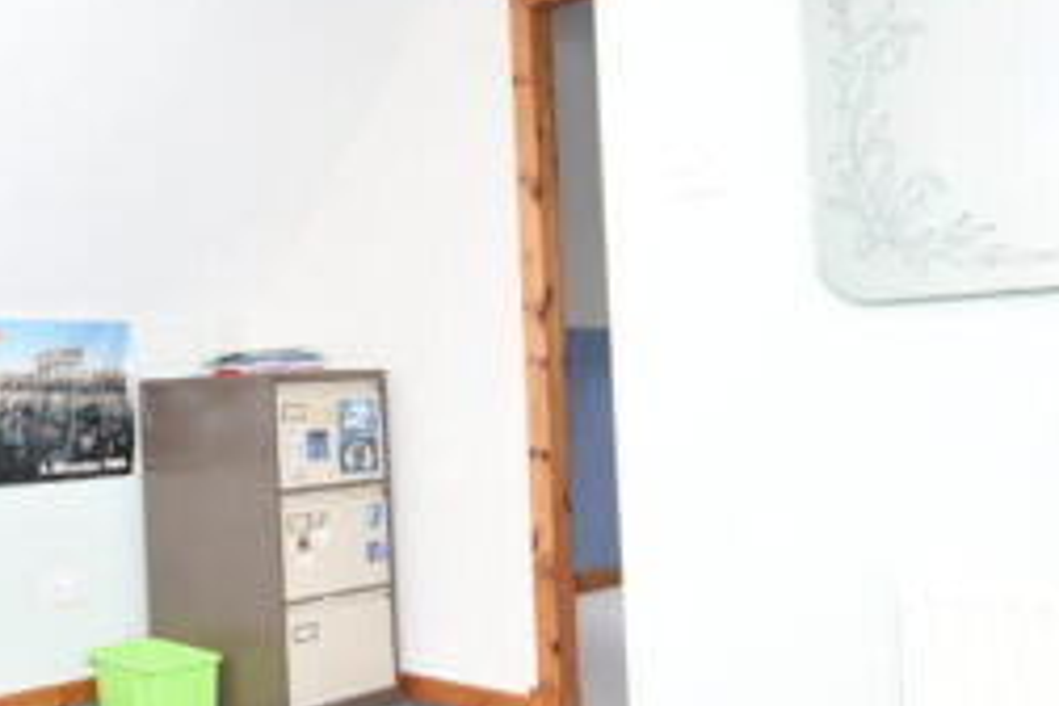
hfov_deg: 45.9
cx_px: 153
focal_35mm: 39
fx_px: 1147
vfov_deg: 34.2
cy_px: 355
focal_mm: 10
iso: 400
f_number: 4.5
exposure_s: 1/80
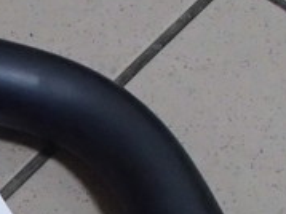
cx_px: -126
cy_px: 234
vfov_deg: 11.1
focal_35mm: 132
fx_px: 1090
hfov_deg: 14.1
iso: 1600
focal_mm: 6.64
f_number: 4.7
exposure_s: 1/30
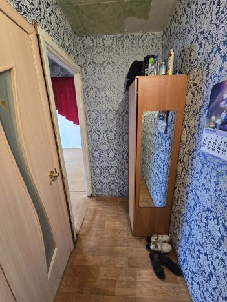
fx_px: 114
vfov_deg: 106.2
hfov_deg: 89.9
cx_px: 114
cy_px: 151
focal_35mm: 13
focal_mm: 2.2
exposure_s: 1/50
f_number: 2.2
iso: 640
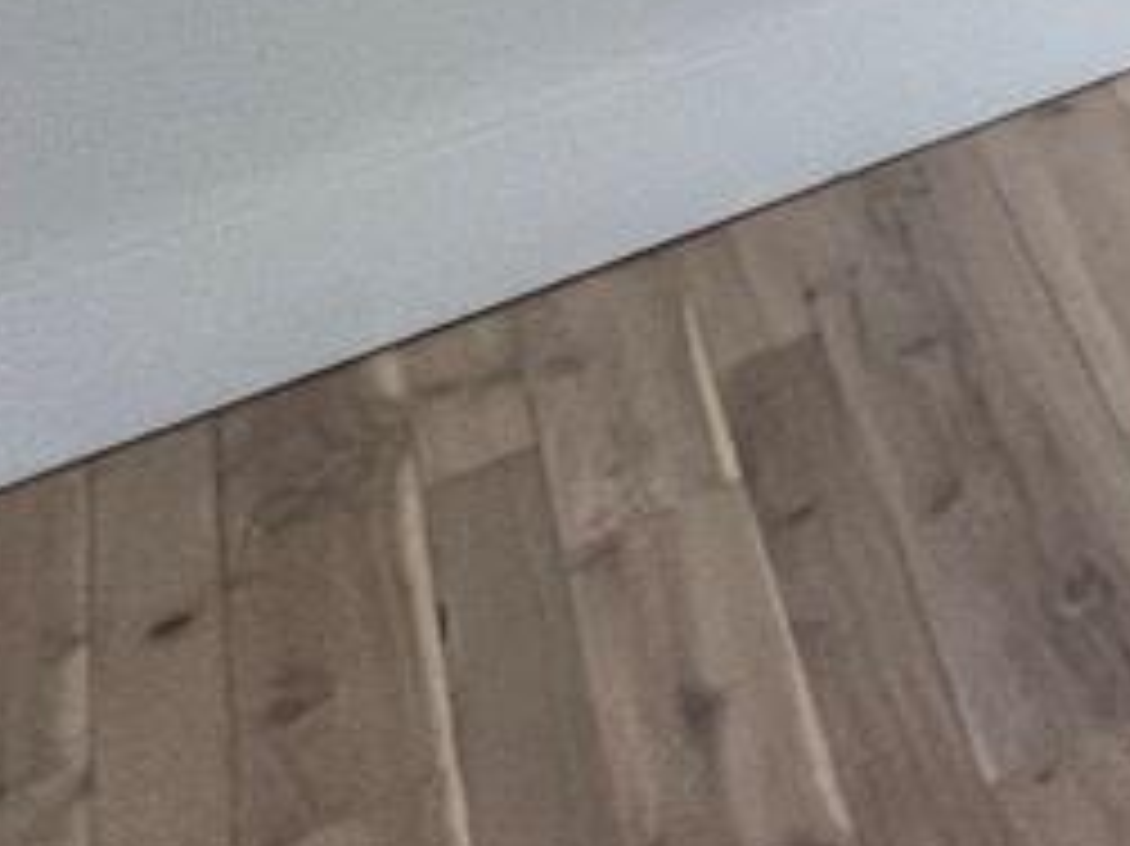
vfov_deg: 12.7
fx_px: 2708
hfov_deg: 12.0
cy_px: -1323
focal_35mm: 83
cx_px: 3277
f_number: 1.8
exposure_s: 1/120
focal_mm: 1.57
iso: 125
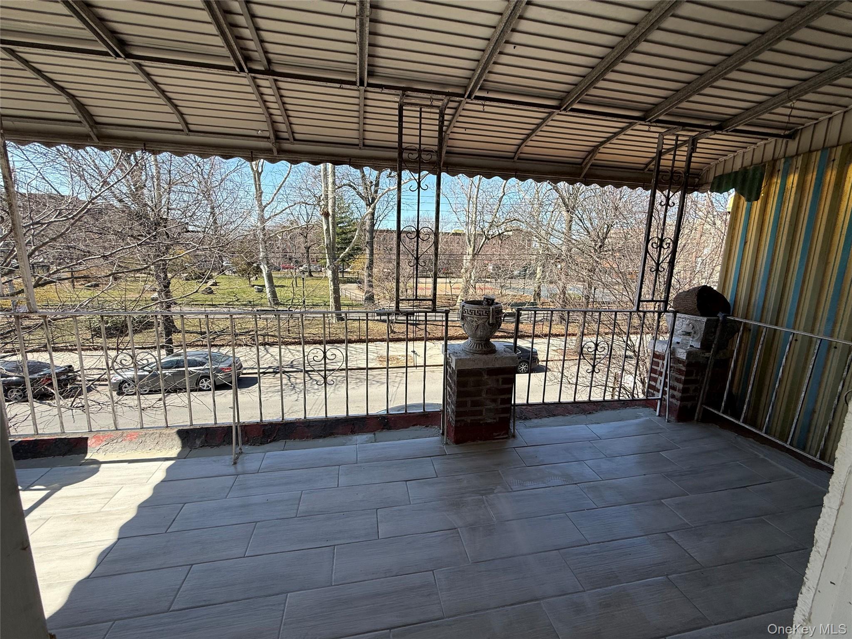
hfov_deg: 102.1
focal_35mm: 14
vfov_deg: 85.7
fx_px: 345
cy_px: 320
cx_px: 426
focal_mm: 2.22
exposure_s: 1/820
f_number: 2.2
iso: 50
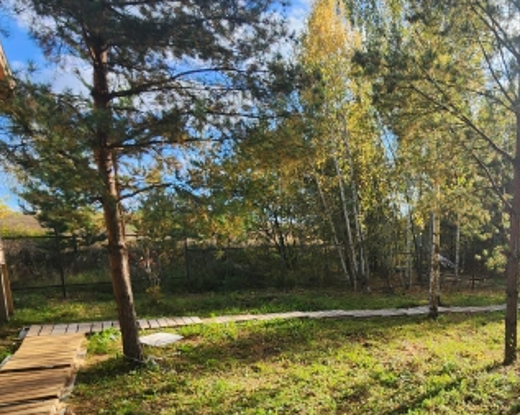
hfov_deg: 64.2
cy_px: 297
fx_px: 384
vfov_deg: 54.8
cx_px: 389
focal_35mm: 25
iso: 50
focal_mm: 2.2
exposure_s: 1/963
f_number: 2.2
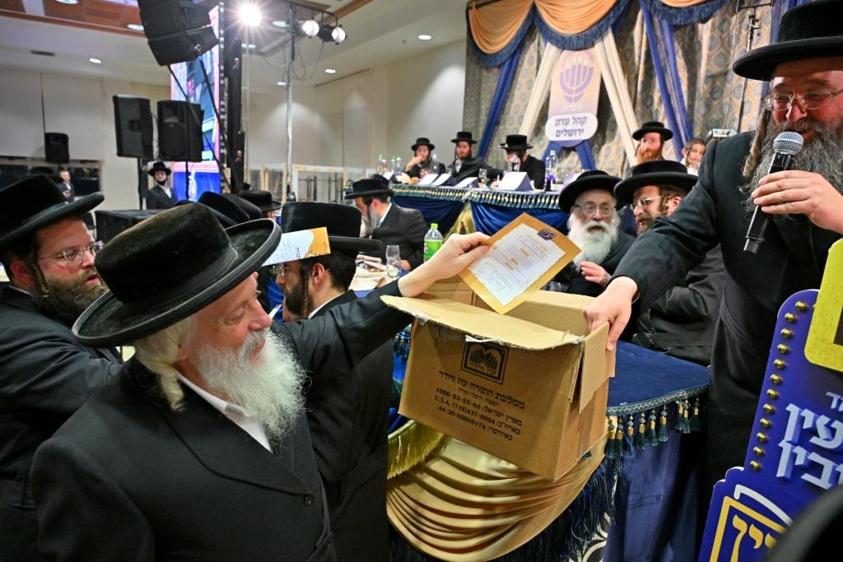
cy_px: 281
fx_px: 562
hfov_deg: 73.7
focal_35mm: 24
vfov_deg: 53.1
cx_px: 422
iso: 1250
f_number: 4
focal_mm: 24
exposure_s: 1/200
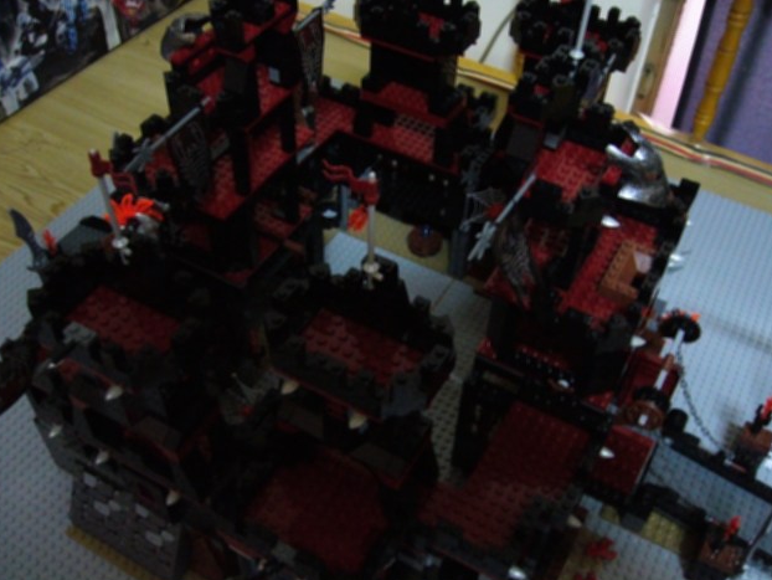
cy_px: 297
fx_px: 803
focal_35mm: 36
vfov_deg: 39.7
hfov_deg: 51.3
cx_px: 384
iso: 400
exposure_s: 1/8
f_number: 2.8
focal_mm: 5.8
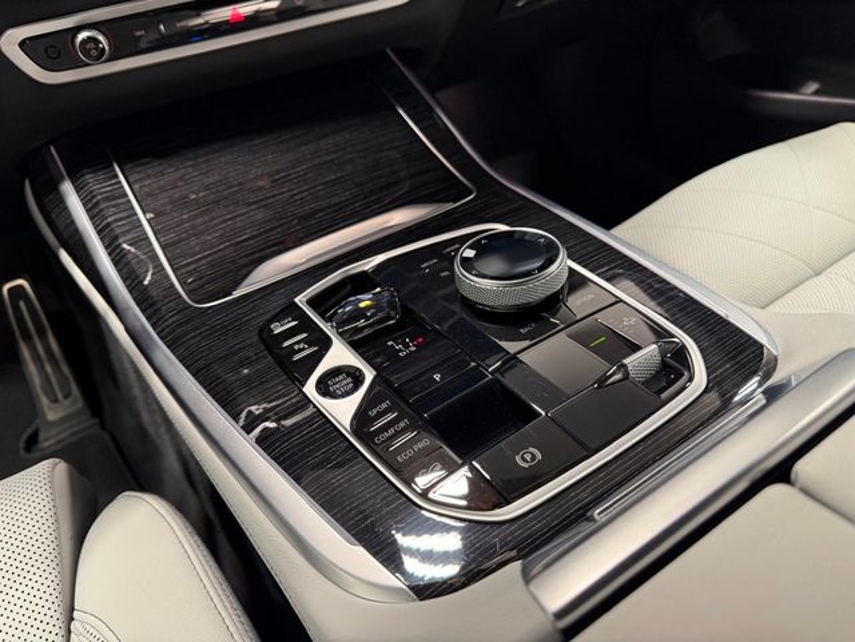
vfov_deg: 56.8
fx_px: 593
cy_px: 321
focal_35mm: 24
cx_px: 428
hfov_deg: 71.6
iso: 160
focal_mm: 6.76
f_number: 1.78
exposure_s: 1/59
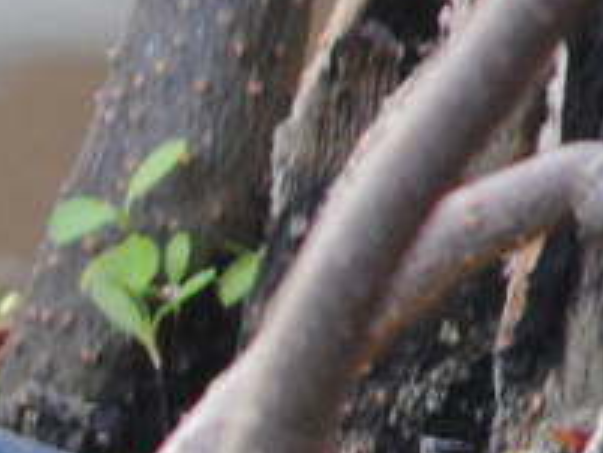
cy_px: 608
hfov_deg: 0.6
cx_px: -831
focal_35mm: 3454
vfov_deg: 0.4
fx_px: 60204
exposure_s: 1/60
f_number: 5.6
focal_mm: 300
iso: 400
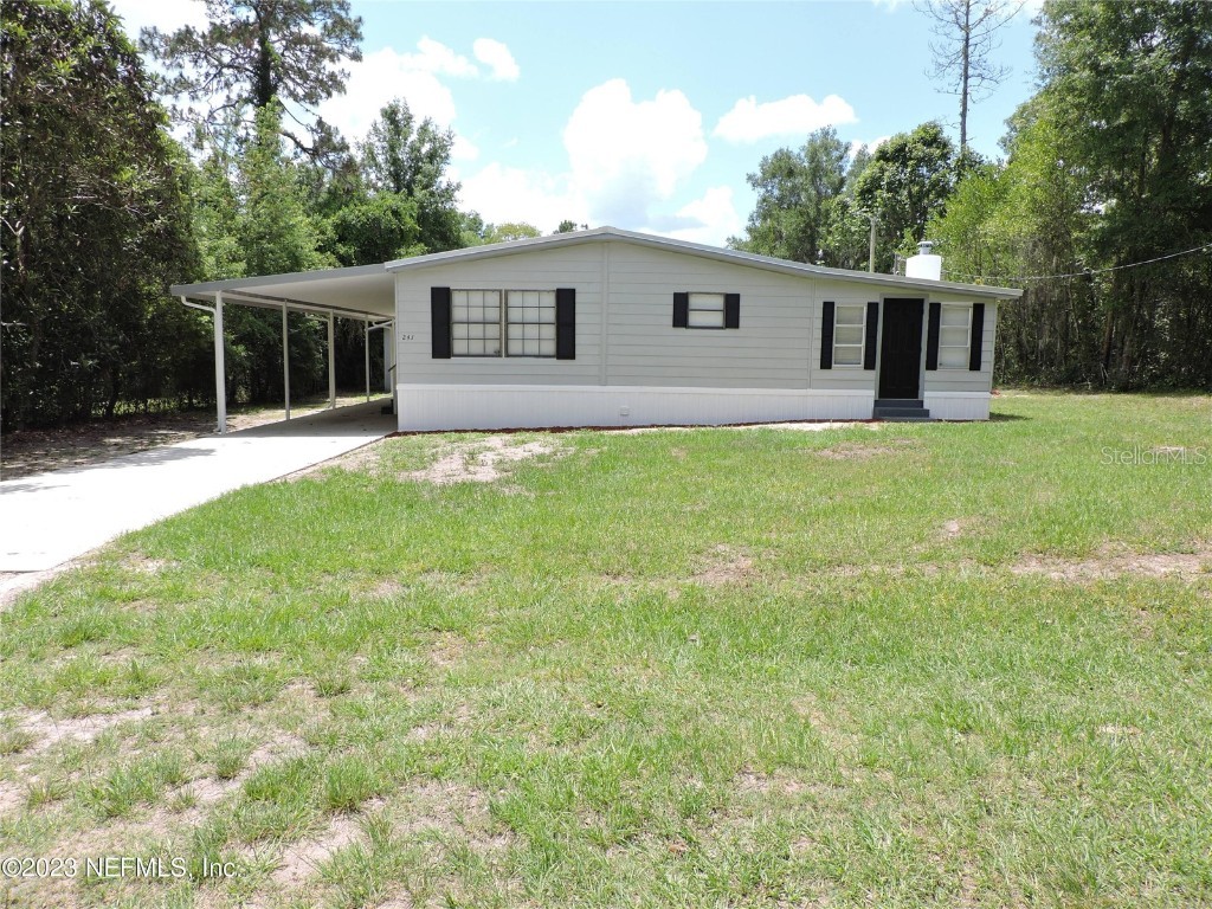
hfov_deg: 71.6
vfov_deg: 56.8
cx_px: 606
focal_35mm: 24
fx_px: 840
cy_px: 454
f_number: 3
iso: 100
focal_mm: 4.3
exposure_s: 1/800
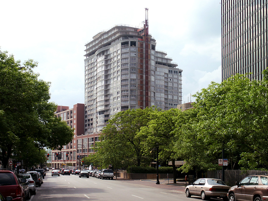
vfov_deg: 28.6
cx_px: 134
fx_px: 395
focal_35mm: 51
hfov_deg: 37.5
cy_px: 100
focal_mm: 10.58
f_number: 8
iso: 64
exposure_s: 1/125
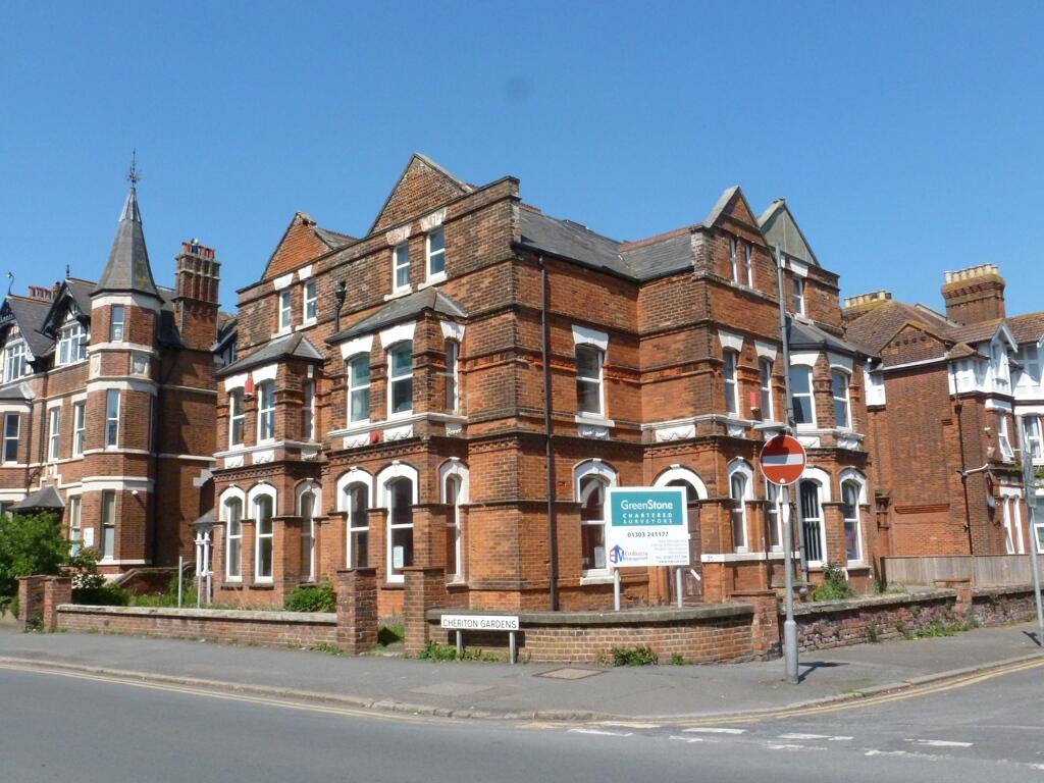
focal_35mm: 30
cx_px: 522
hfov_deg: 60.0
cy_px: 392
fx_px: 905
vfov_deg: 46.8
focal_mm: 5.4
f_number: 6.3
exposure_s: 1/1000
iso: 400
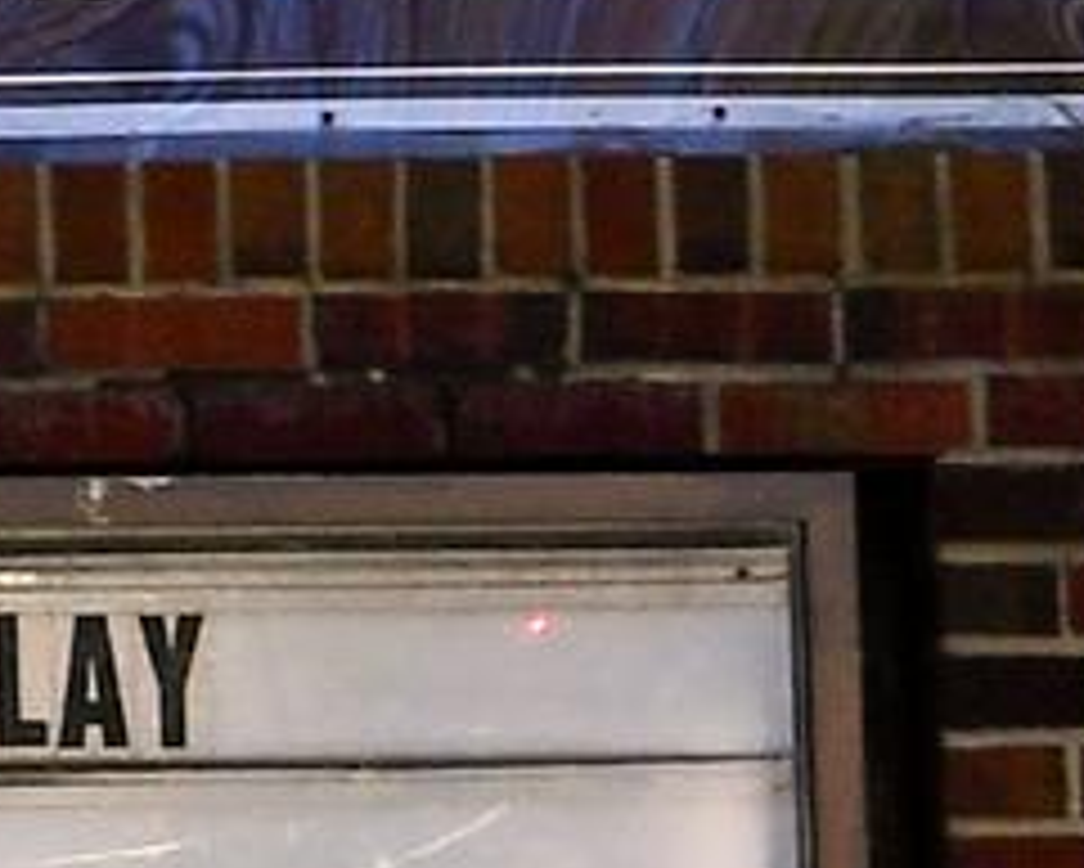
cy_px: 196
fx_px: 9211
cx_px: -432
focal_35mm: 287
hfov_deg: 6.7
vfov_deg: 5.4
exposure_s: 1/320
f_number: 9
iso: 100
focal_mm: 24
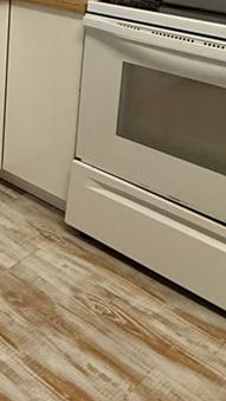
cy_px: 2
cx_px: -149
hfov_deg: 18.6
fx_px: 575
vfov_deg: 35.0
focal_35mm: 54
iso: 250
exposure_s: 1/60
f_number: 2.2
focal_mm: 2.22
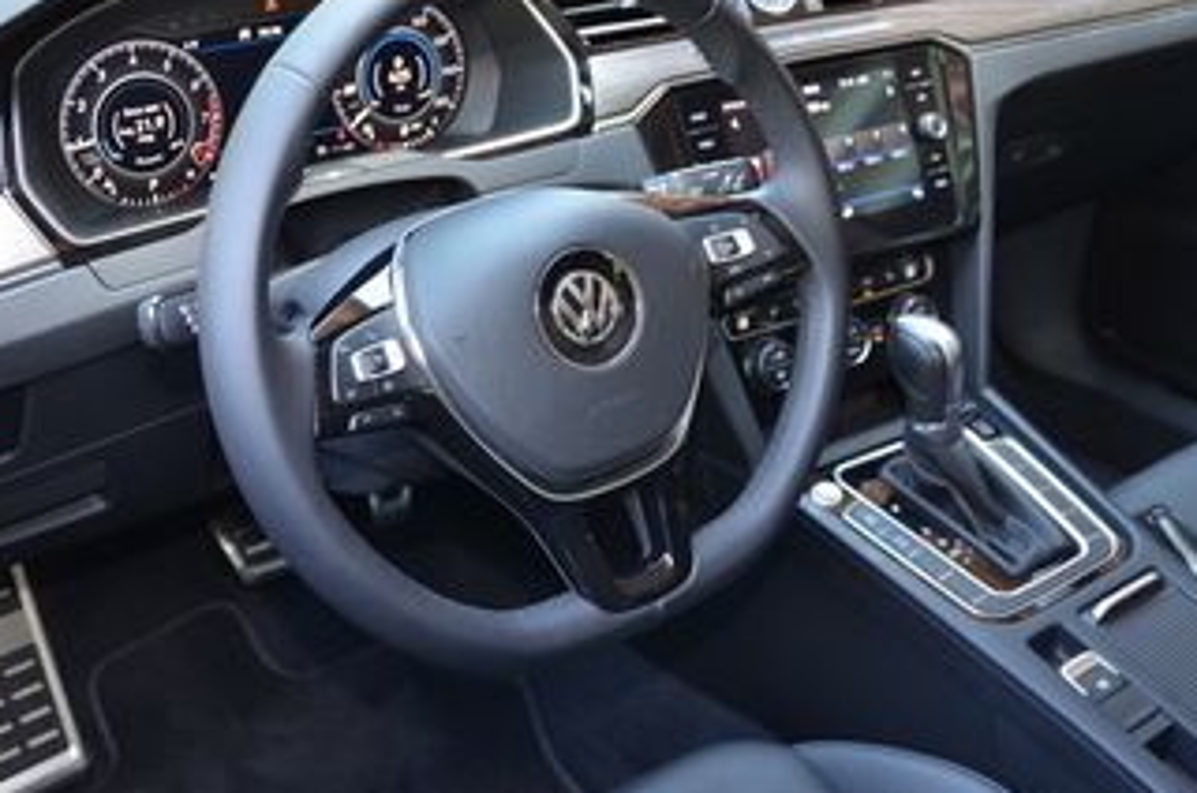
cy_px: 357
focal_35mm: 45
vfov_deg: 29.7
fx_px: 1493
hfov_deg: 43.7
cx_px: 584
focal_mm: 24
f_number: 3.8
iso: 560
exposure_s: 1/60
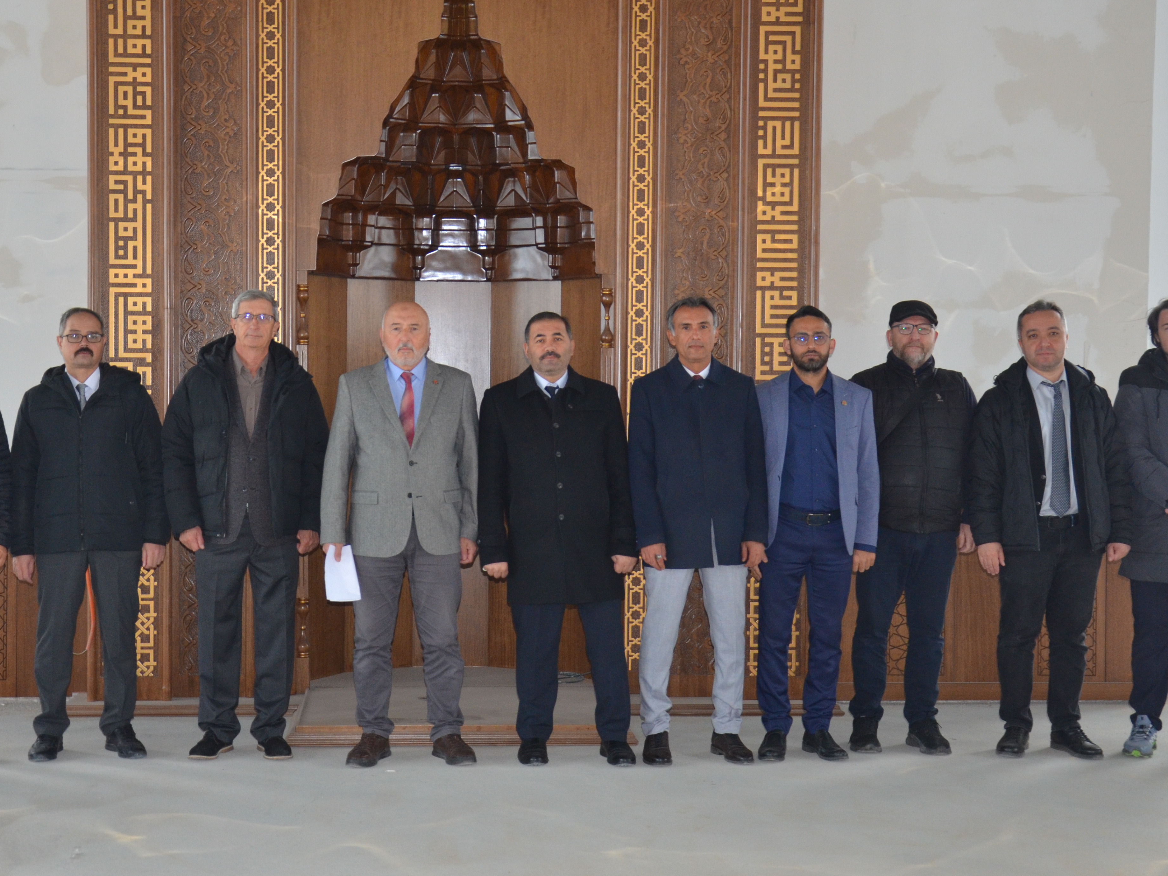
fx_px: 1957
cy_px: 386
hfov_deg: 33.2
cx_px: 498
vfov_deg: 25.2
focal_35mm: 58
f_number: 4.2
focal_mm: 30
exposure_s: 1/60
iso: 800
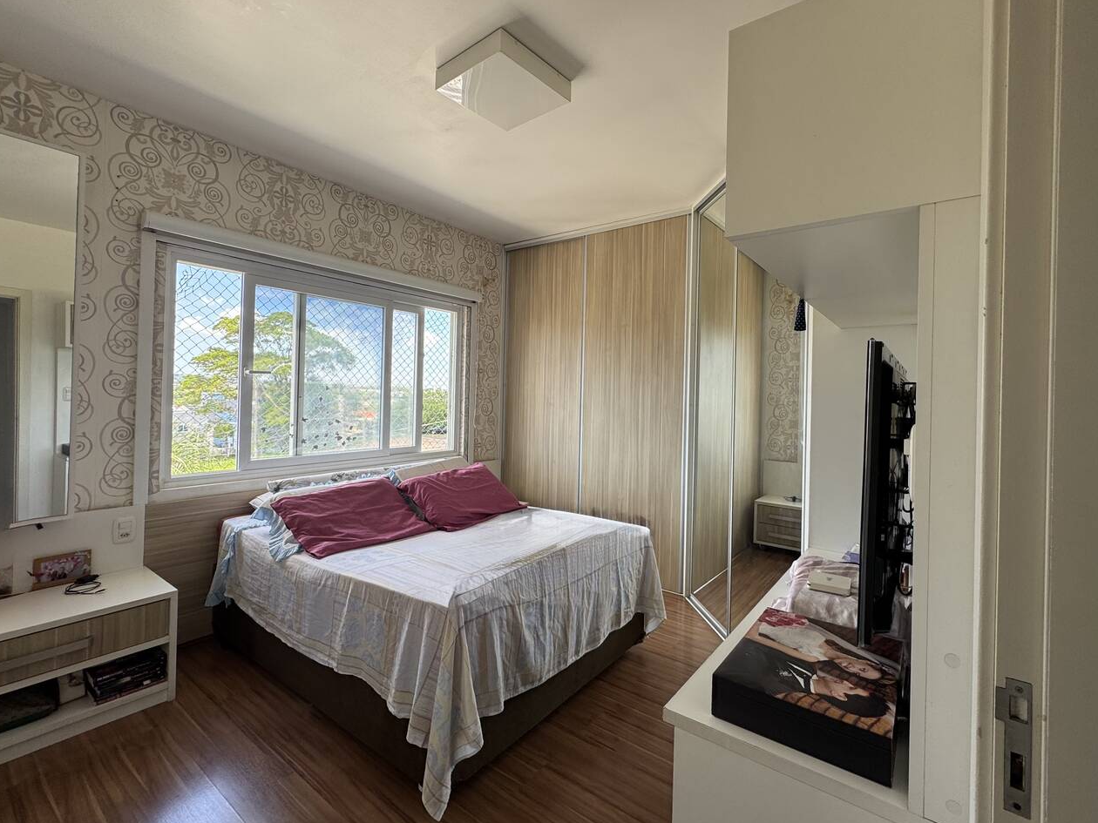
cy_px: 392
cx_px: 576
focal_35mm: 16
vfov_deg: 78.1
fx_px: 508
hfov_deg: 94.4
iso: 40
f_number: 2.2
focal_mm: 2.22
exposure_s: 1/117
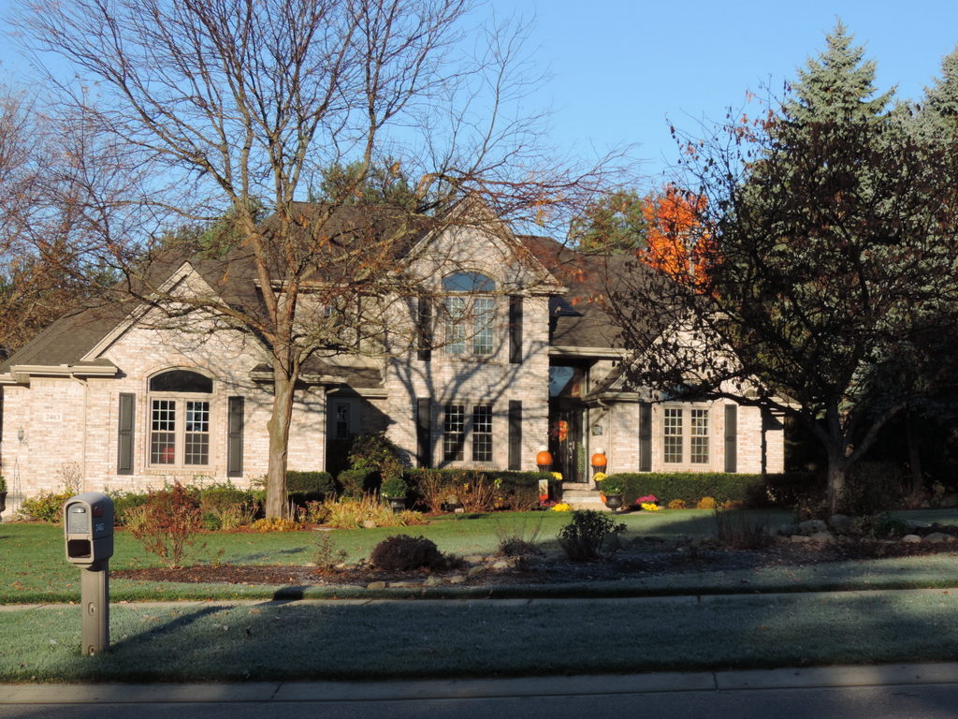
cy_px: 360
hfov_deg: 32.2
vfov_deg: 24.4
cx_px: 479
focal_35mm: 60
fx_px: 1661
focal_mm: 10.7
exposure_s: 1/400
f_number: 3.7
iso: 80
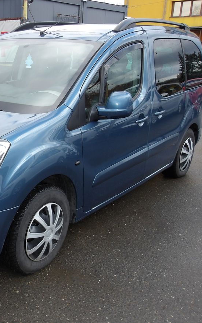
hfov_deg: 31.1
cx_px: 17
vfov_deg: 50.4
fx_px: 344
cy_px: 158
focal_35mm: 39
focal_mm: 4.9
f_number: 3
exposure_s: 1/342
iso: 100
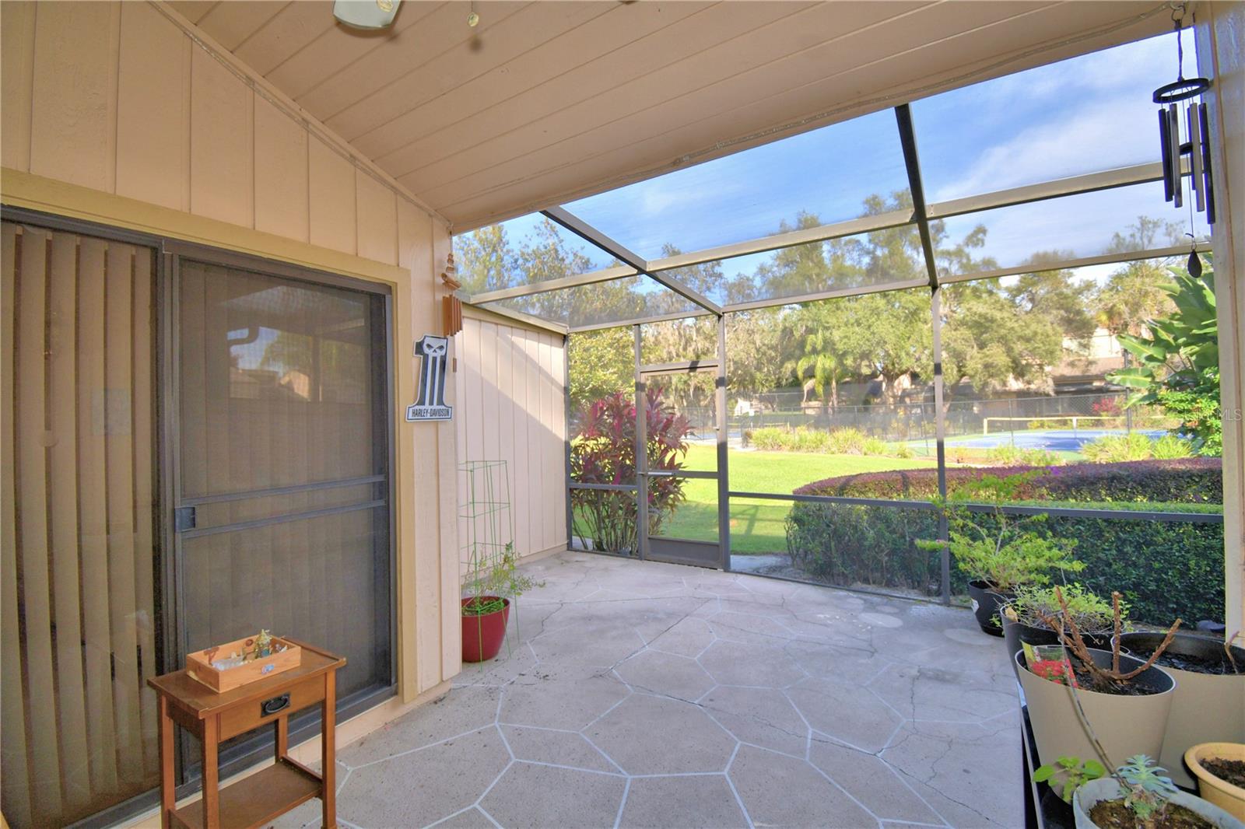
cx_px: 622
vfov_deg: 77.3
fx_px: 519
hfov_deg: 100.4
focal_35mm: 15
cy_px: 414
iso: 100
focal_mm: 10
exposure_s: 1/200
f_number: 4.5
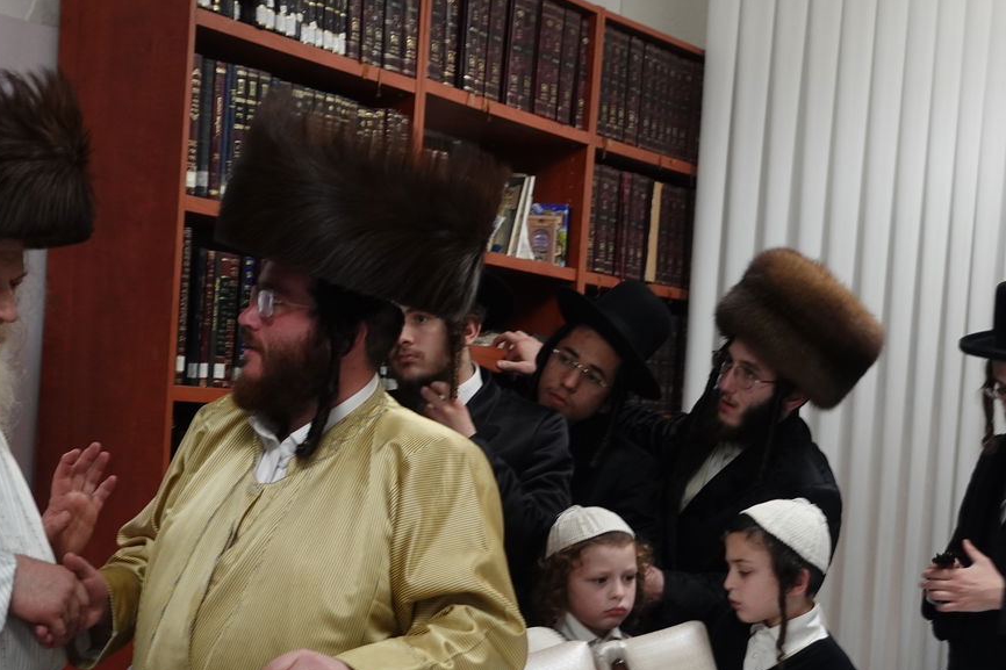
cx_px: 462
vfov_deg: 17.9
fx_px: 2123
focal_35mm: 76
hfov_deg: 26.6
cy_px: 484
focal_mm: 17.79
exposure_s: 1/50
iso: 400
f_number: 2.8
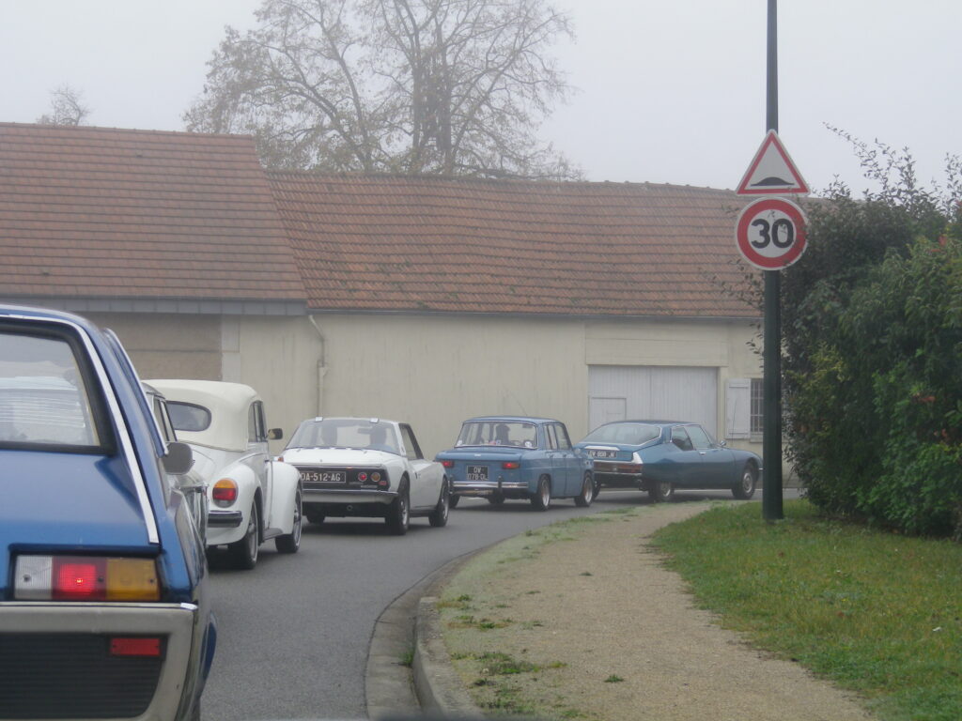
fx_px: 2362
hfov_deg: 23.0
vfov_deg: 17.4
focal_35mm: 85
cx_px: 481
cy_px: 360
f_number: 5.2
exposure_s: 1/80
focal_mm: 14.9
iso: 80
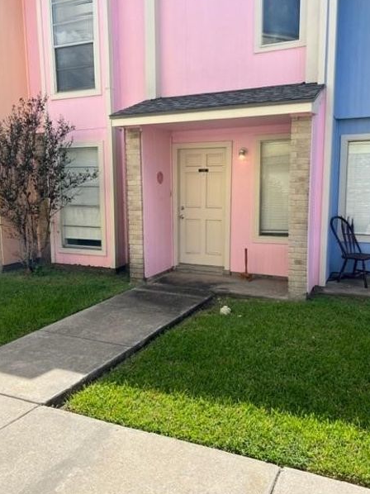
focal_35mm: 29
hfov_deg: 48.1
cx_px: 204
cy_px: 243
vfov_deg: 61.7
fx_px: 414
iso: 50
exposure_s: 1/2762
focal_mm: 5.7
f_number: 1.5
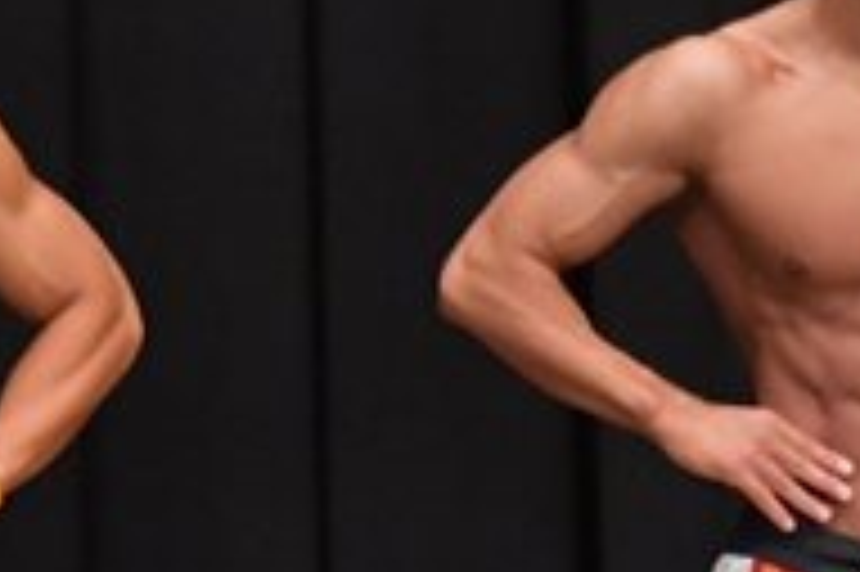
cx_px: 718
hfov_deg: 2.3
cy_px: 676
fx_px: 21004
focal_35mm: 880
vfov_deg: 1.6
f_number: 5.6
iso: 6400
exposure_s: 1/400
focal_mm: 145
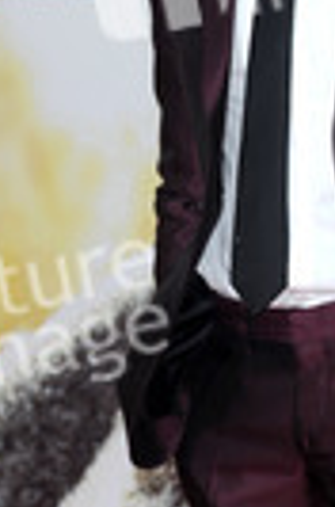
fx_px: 7170
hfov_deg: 2.7
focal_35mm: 511
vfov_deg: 4.0
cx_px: 388
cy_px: 141
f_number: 6.3
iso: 800
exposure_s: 1/250
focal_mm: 170
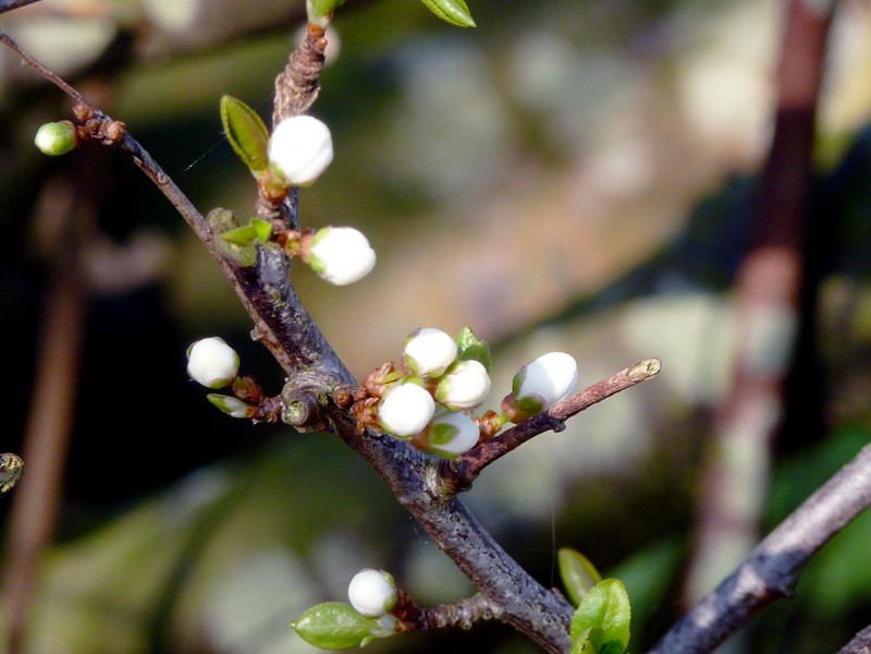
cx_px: 436
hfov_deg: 4.1
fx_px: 12078
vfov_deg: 3.1
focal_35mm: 480
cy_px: 327
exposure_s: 1/125
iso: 125
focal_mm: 68.8
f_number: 5.9
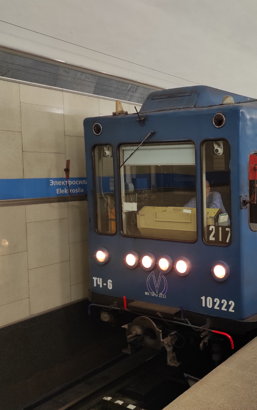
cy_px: 202
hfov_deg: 32.7
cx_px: 252
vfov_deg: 54.0
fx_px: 403
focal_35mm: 36
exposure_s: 1/50
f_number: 1.89
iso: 152
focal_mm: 5.43
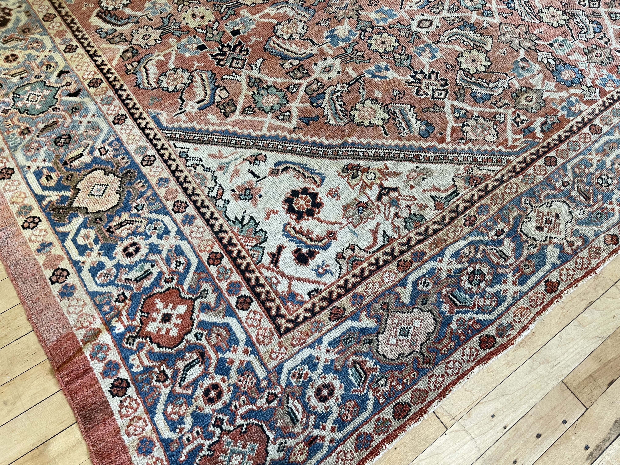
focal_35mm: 25
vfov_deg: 54.9
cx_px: 310
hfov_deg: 69.4
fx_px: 448
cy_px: 232
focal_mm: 5.1
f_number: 1.6
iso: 125
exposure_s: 1/60
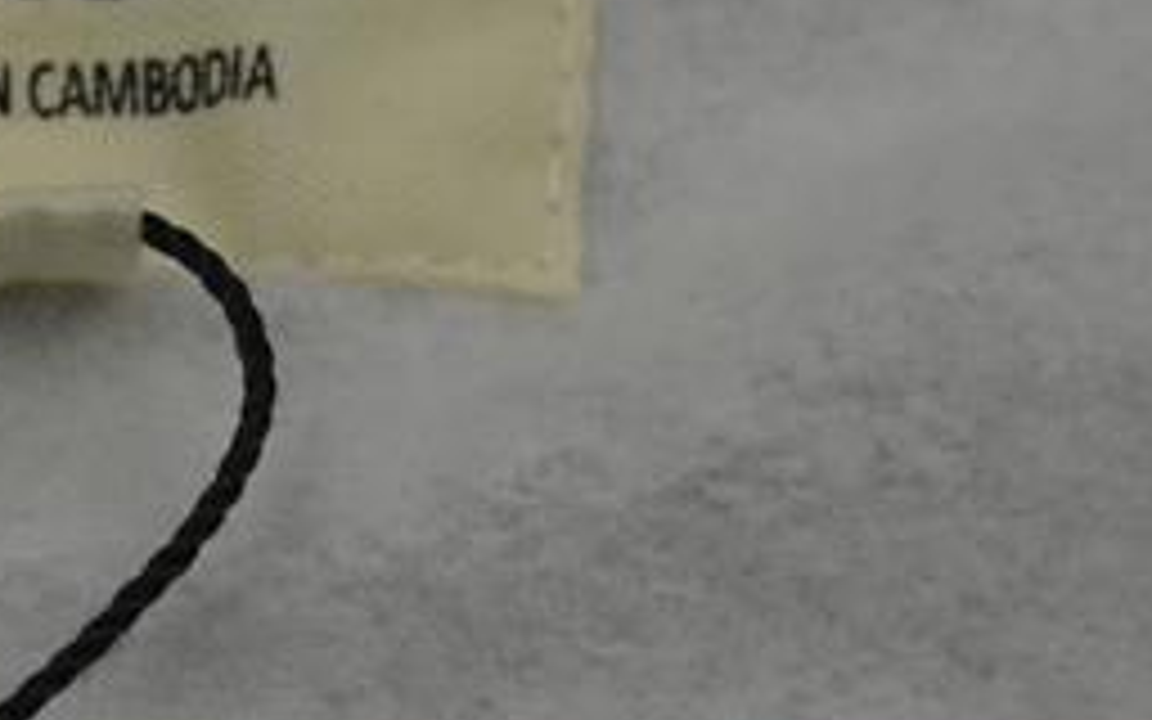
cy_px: 432
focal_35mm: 221
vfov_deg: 5.9
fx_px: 6938
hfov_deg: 9.5
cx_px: 668
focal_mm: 32
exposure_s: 1/125
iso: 400
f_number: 5.6
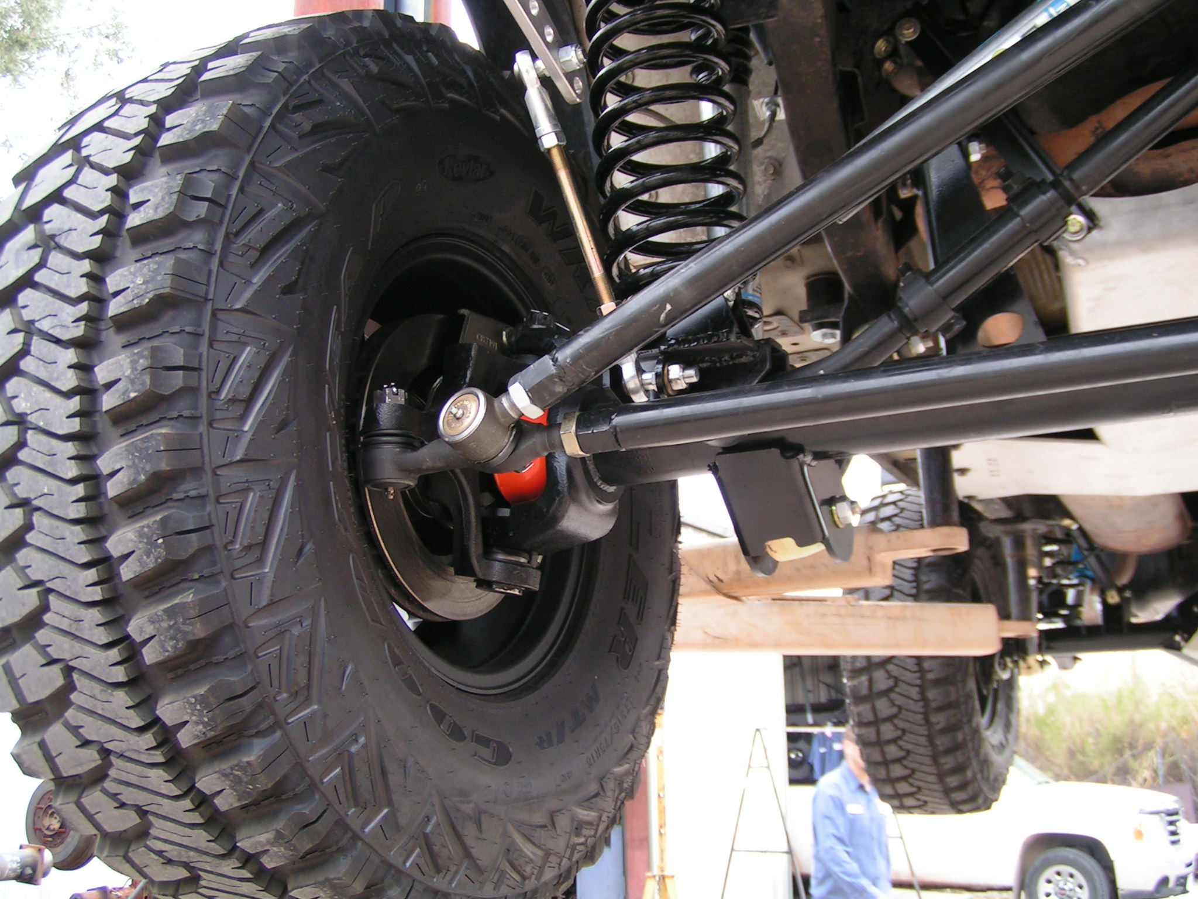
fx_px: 1315
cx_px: 599
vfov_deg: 37.7
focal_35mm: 38
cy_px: 450
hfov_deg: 49.0
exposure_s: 1/50
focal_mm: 5.8
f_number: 3.5
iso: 50
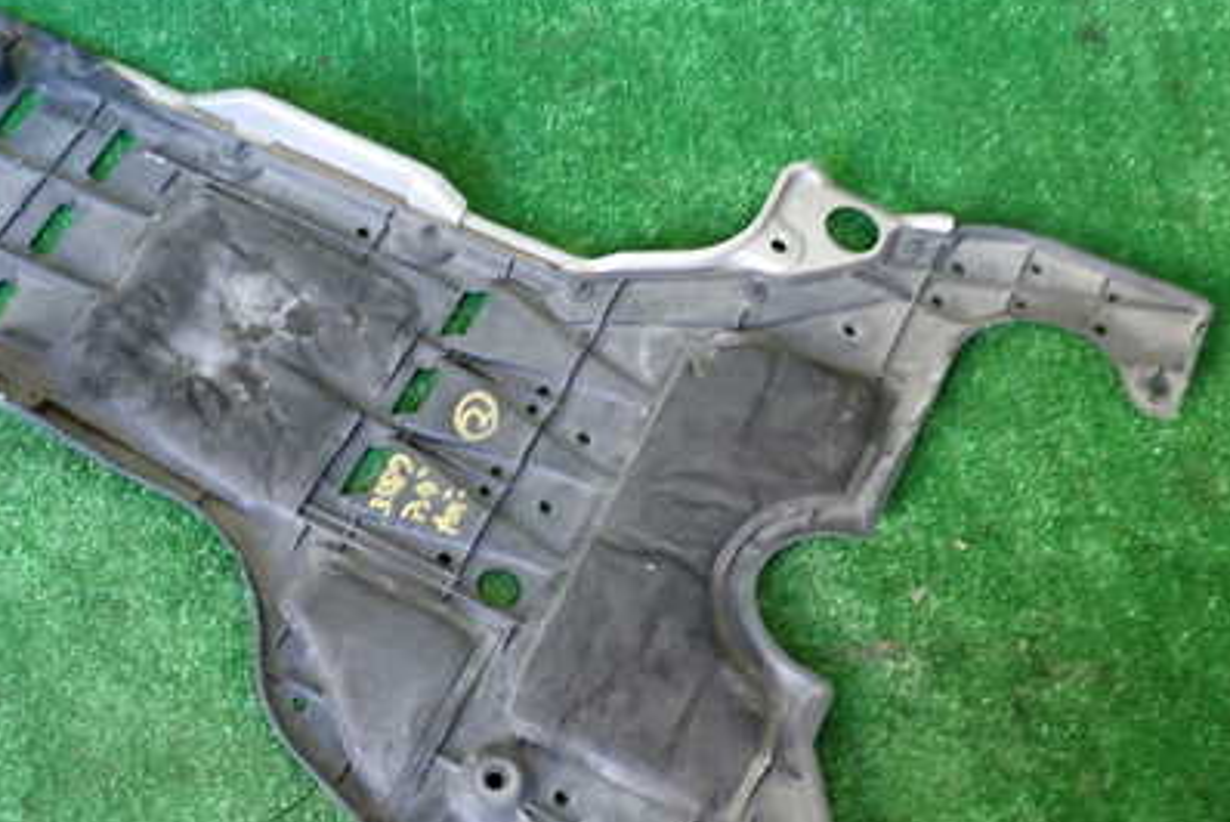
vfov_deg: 28.5
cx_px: 454
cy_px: 553
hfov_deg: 41.6
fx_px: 1607
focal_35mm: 47
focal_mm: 5.4
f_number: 2.3
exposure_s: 1/30
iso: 250
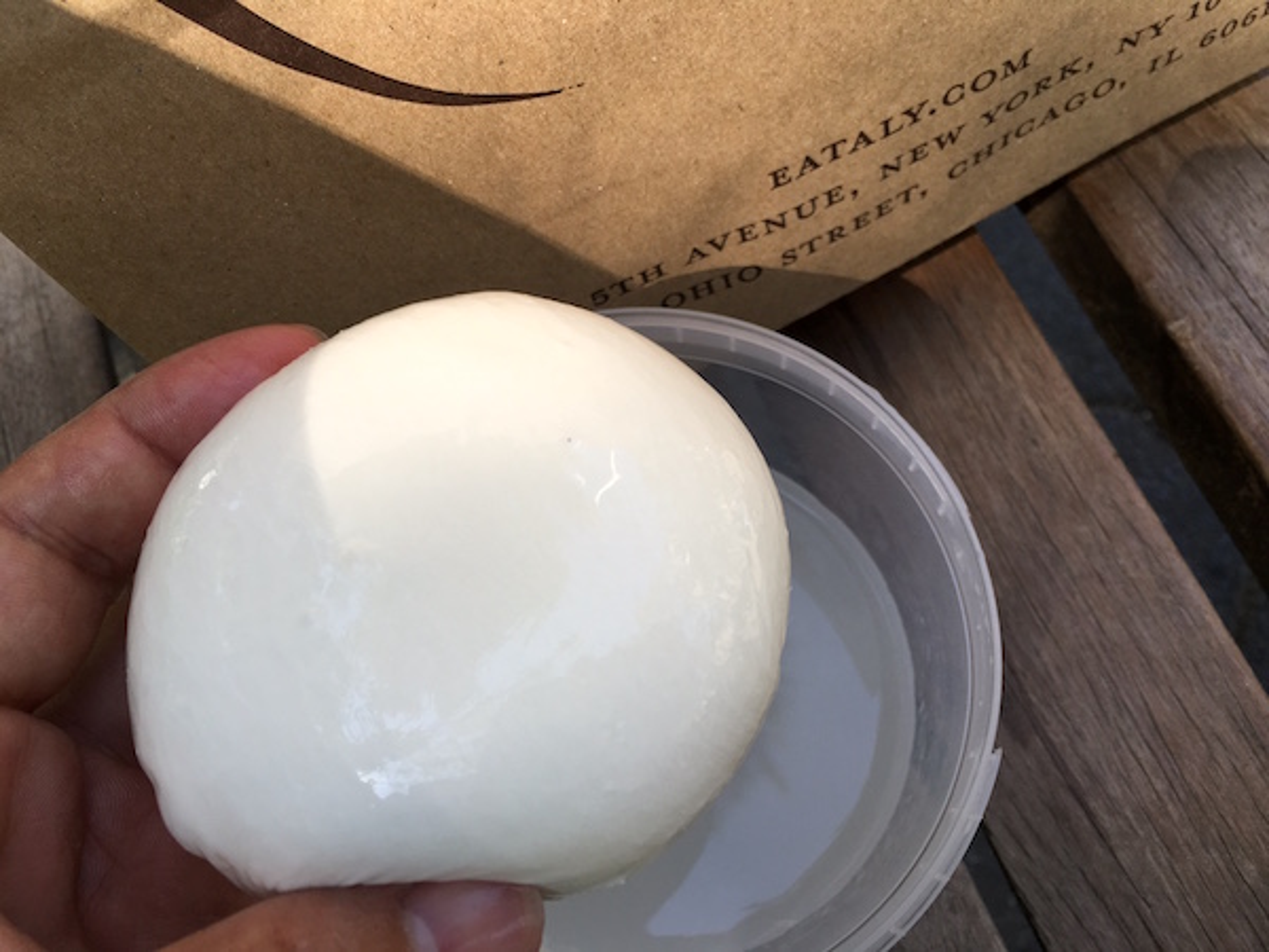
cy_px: 476
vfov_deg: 48.2
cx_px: 634
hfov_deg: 61.7
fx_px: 1063
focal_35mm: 29
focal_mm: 4.15
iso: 25
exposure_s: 1/175
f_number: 2.2
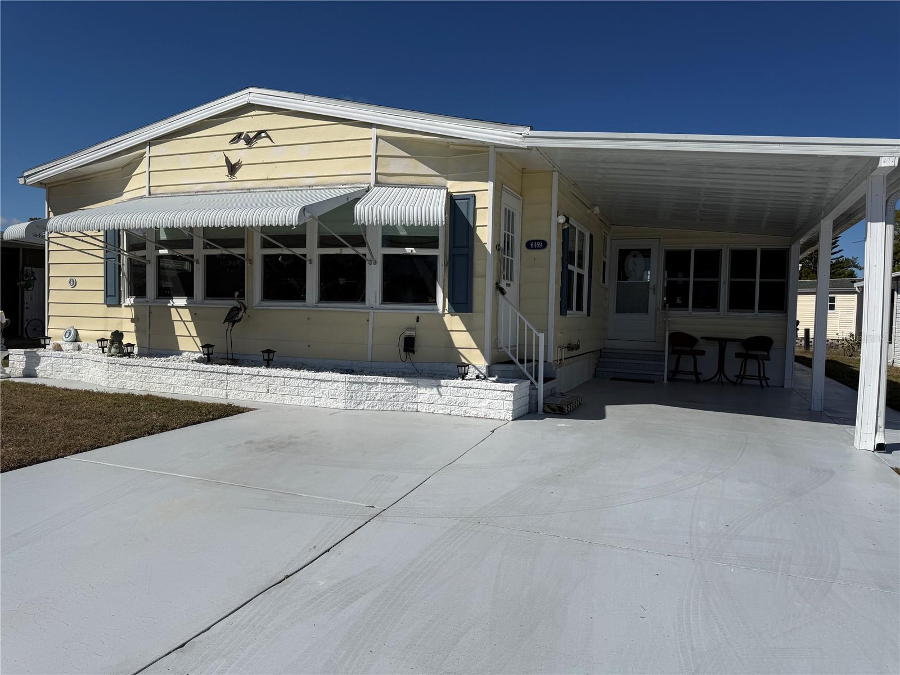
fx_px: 624
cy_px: 338
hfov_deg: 71.6
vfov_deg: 56.8
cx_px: 450
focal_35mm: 24
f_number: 1.78
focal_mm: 6.76
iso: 80
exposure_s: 1/14286
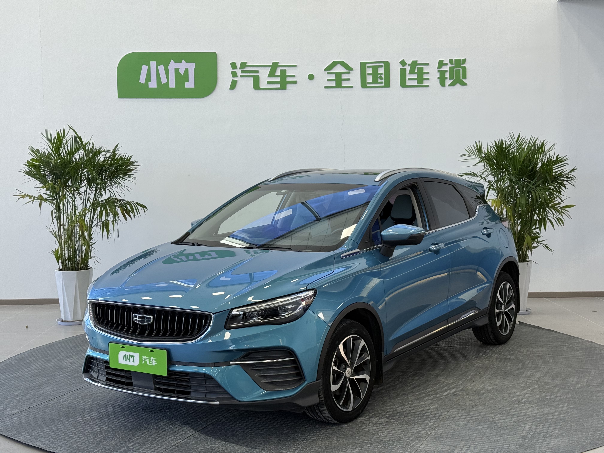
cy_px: 226
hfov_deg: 39.7
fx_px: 838
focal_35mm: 48
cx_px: 302
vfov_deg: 30.3
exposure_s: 1/121
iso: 64
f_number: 1.78
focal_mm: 6.76
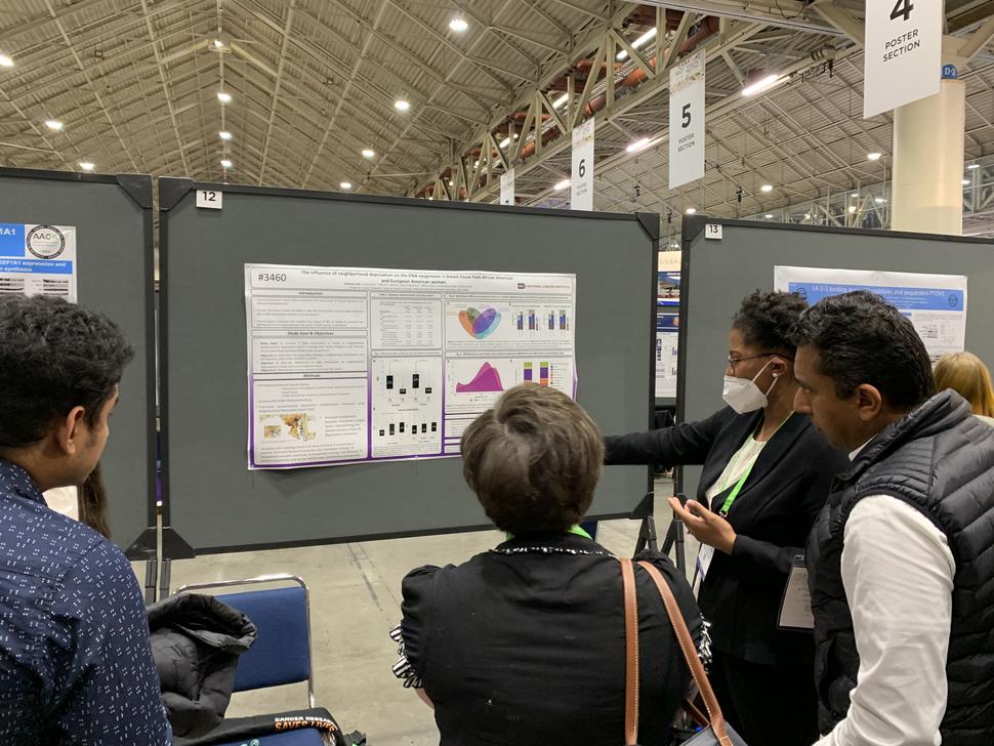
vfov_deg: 53.1
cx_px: 497
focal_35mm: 26
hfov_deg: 67.3
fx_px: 747
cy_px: 373
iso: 250
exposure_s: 1/60
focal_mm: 4.25
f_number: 1.8
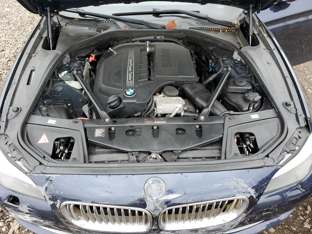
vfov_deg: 53.1
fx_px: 234
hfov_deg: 67.3
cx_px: 156
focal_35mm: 26
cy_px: 117
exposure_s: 1/156
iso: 50
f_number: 1.5
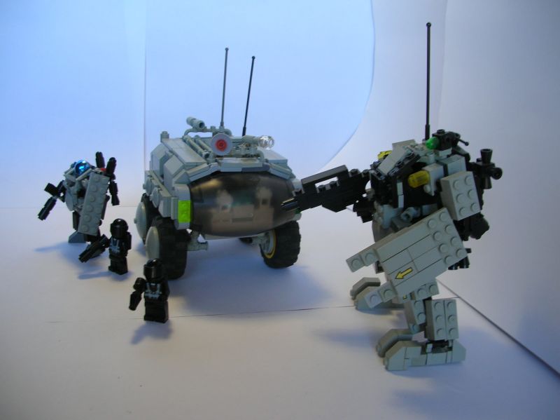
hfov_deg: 52.7
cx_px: 280
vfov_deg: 40.7
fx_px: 566
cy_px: 210
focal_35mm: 35
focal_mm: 5.8
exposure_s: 1/20.6
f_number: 2.8
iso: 50
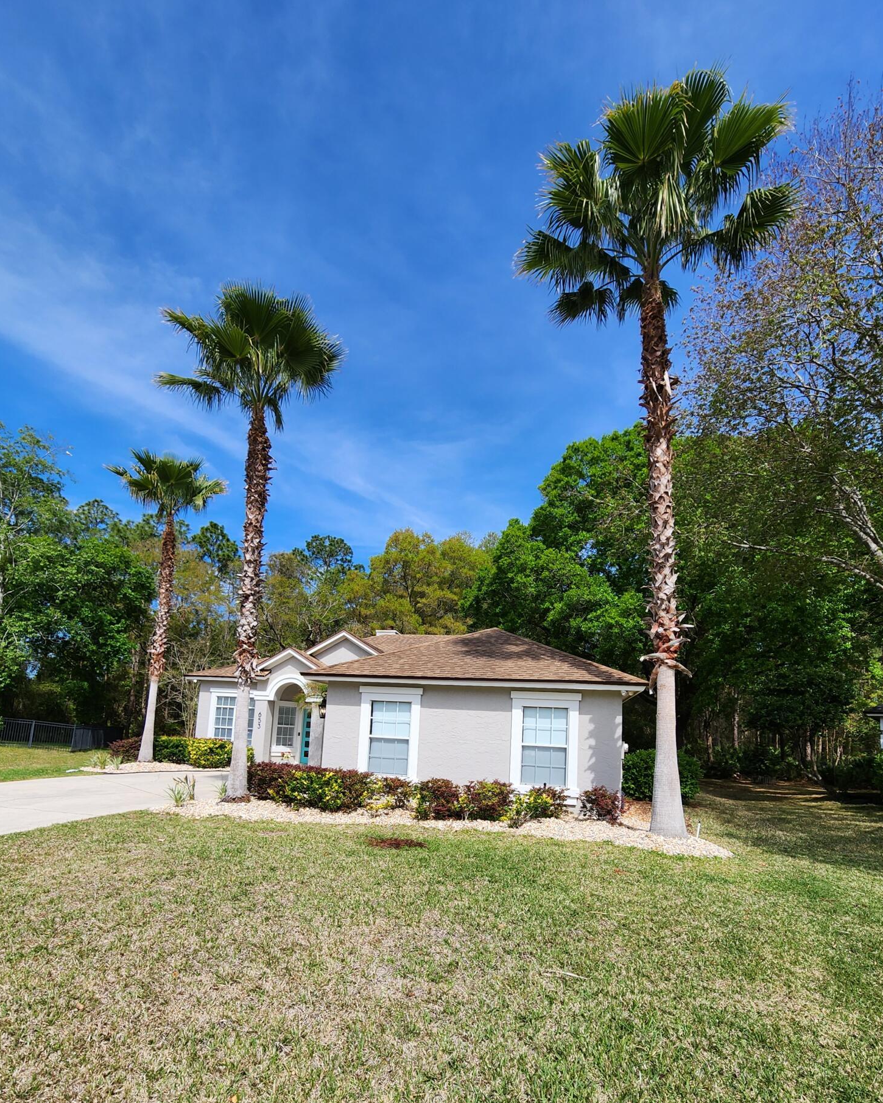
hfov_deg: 88.0
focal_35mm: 14
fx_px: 457
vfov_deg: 100.3
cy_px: 608
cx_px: 435
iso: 50
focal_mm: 2.2
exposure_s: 1/2000
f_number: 2.2
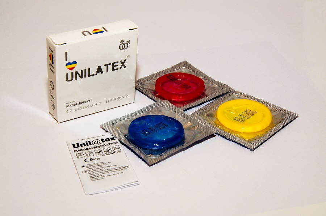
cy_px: 108
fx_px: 678
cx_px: 163
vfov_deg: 18.1
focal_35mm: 75
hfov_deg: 27.0
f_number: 16
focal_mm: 50
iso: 400
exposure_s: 1/60
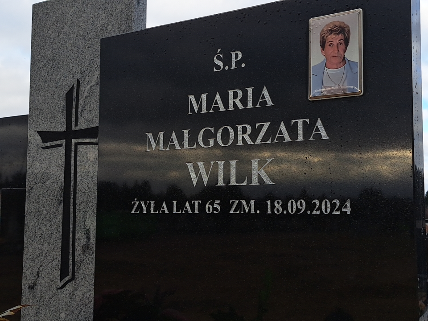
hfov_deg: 71.6
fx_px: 297
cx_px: 214
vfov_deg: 56.8
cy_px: 160
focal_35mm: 24
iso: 50
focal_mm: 5.23
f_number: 1.8
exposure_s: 1/371
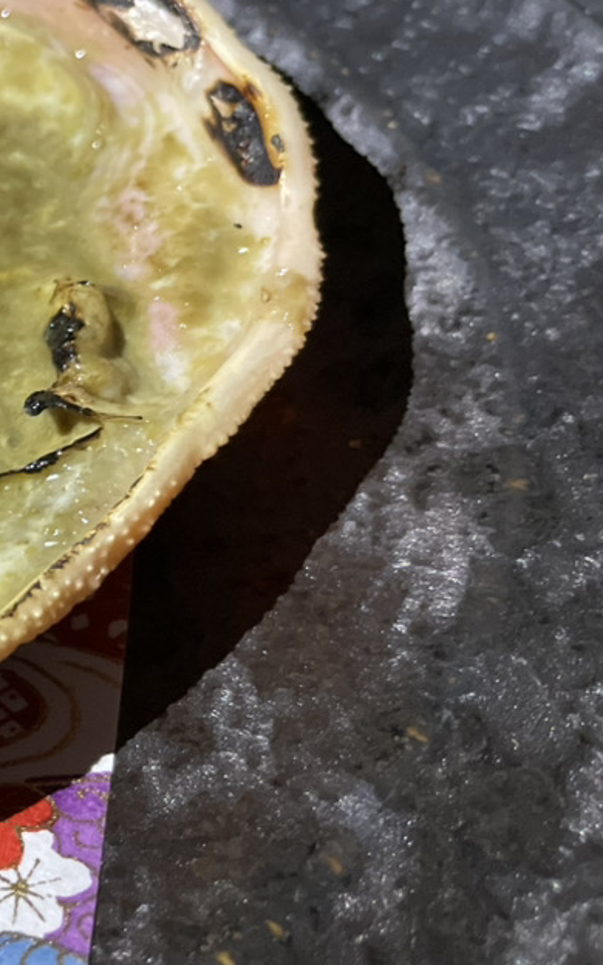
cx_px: -303
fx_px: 1394
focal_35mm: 53
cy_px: 414
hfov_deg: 20.8
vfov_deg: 38.1
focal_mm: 4.2
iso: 640
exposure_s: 1/34
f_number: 1.6
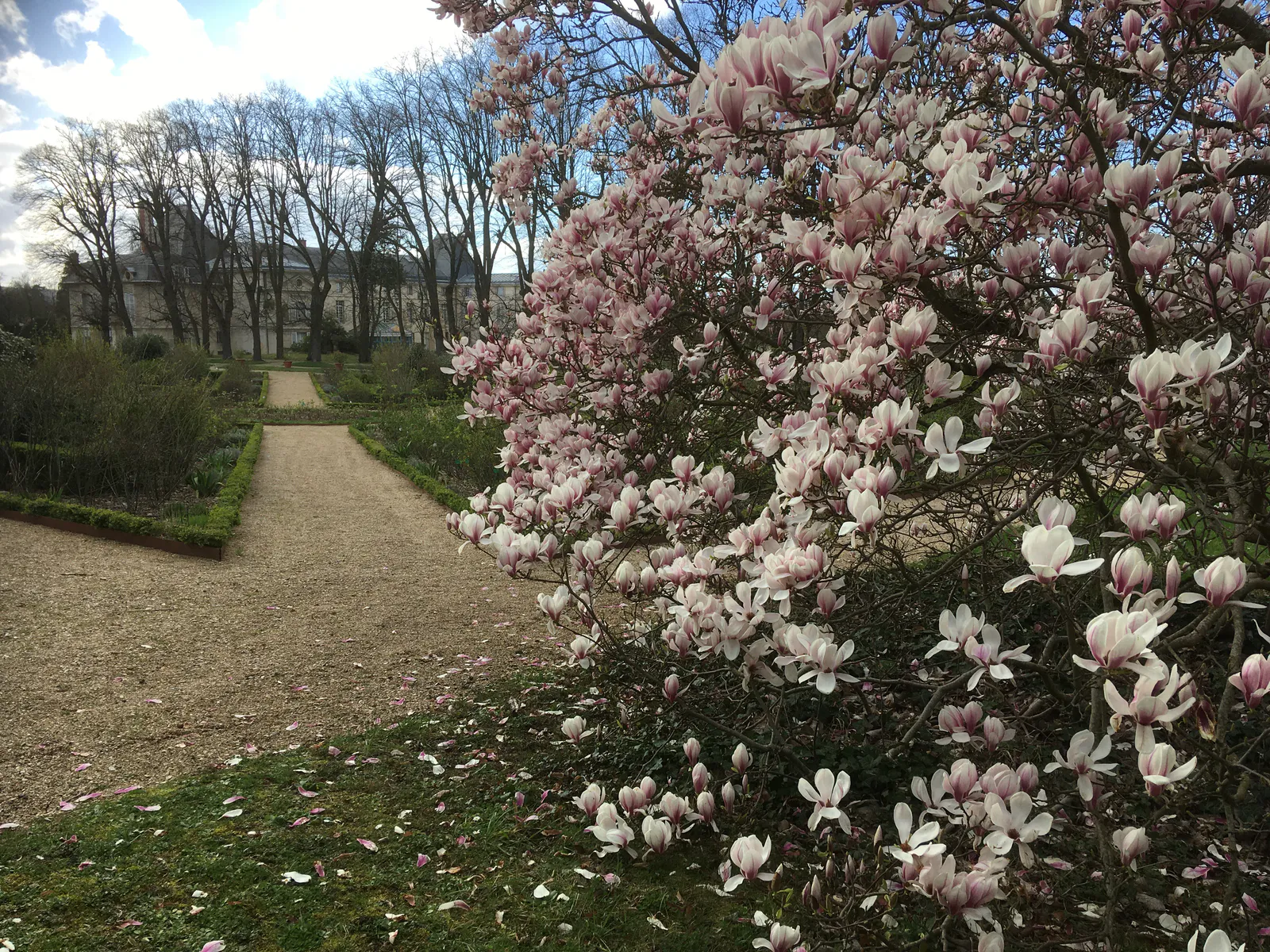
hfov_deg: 61.7
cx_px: 635
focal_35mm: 29
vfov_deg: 48.2
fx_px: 1064
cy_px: 476
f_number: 2.2
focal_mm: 4.15
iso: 25
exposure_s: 1/463
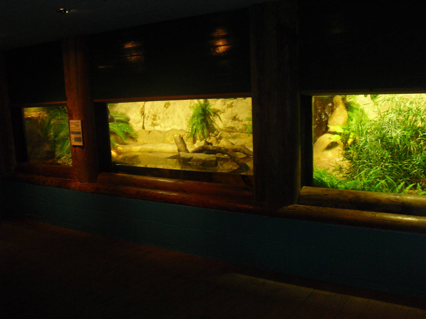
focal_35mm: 36
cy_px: 160
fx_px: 443
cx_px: 213
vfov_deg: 39.7
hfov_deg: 51.4
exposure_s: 1/60
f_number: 3.1
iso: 400
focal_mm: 6.3
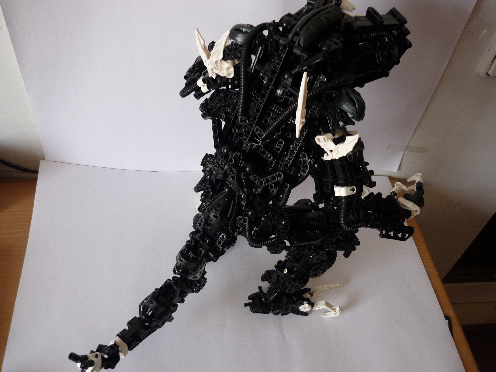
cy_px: 186
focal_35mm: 33
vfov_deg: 42.9
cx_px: 248
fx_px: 473
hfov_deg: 55.4
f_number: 2.8
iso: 100
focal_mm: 5.5
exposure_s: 1/40
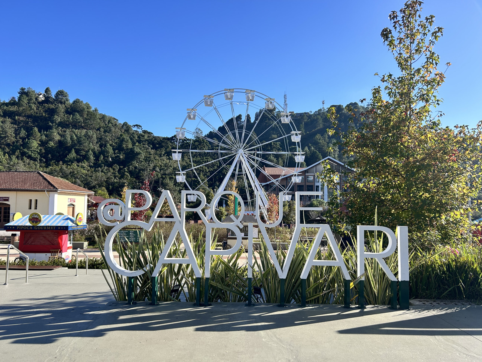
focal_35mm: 26
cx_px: 241
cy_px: 181
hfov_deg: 67.3
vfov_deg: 53.1
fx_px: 362
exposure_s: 1/2353
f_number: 1.5
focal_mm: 5.7
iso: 50
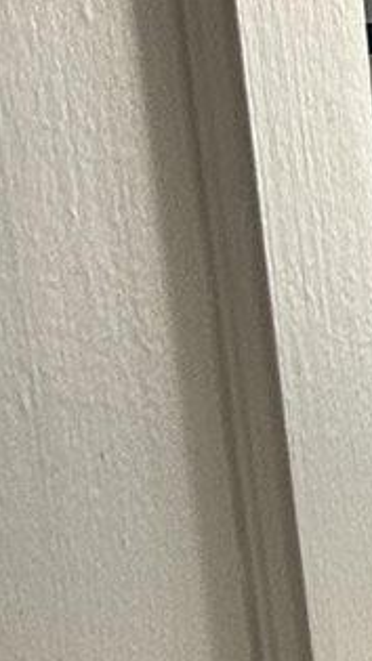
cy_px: 1236
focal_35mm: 191
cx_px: 1545
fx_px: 3352
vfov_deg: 10.5
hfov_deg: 5.5
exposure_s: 1/93
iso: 250
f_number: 1.78
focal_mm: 6.86
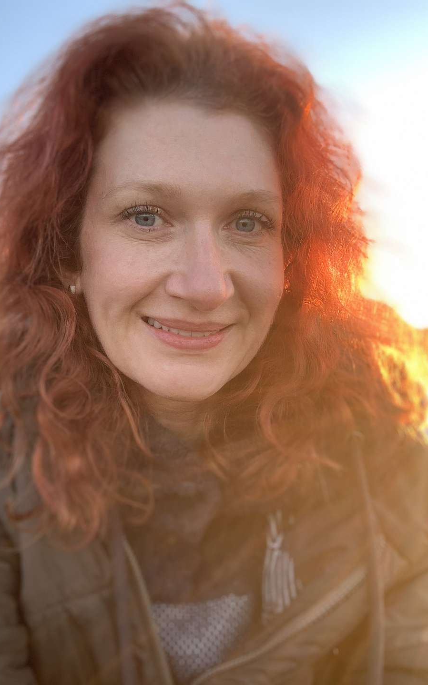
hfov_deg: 37.2
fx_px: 635
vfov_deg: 56.7
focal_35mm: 34
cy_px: 342
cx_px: 191
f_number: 2.2
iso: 64
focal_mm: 2.87
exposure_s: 1/101
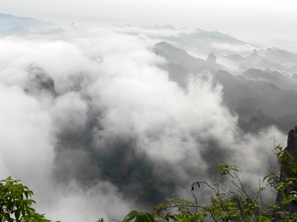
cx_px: 148
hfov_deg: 45.8
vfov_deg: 35.1
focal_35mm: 41
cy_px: 111
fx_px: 352
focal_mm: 7.3
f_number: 4
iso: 160
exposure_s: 1/116
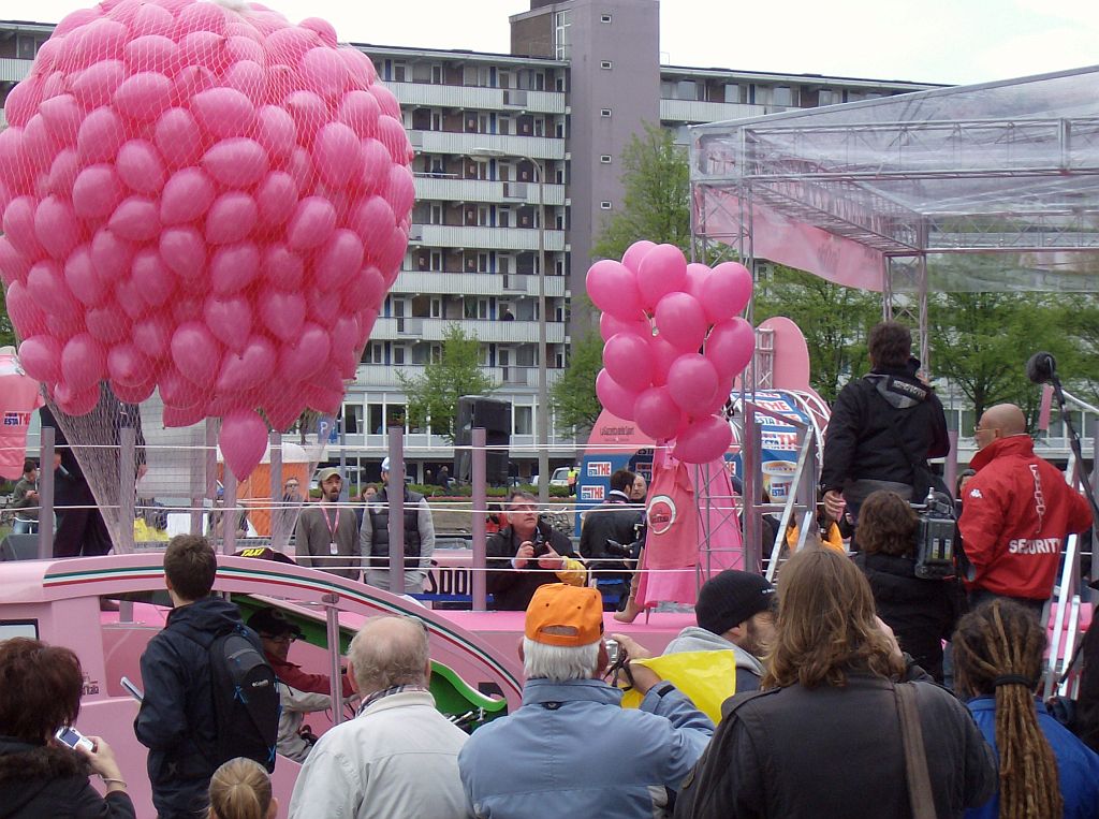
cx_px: 550
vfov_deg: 13.7
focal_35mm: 108
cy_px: 410
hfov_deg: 18.3
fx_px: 3421
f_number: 4.8
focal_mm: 18
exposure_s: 1/225
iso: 100
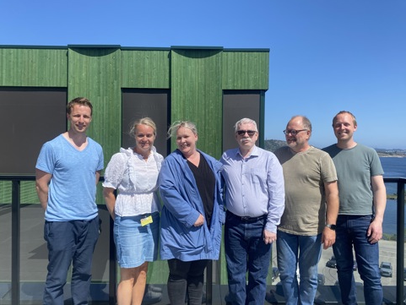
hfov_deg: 65.3
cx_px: 210
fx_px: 317
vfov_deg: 51.4
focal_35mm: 27
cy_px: 153
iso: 32
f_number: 1.8
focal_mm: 4.25
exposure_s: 1/3040
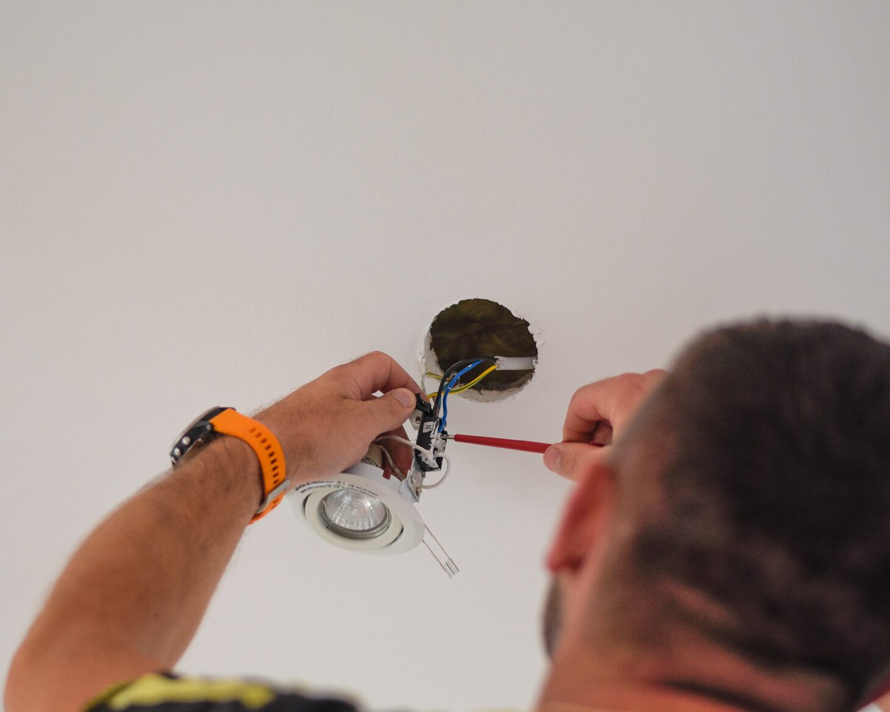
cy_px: 471
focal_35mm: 82
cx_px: 399
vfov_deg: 18.7
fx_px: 2159
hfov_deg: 23.3
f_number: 1.8
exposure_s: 1/640
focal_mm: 50
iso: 250
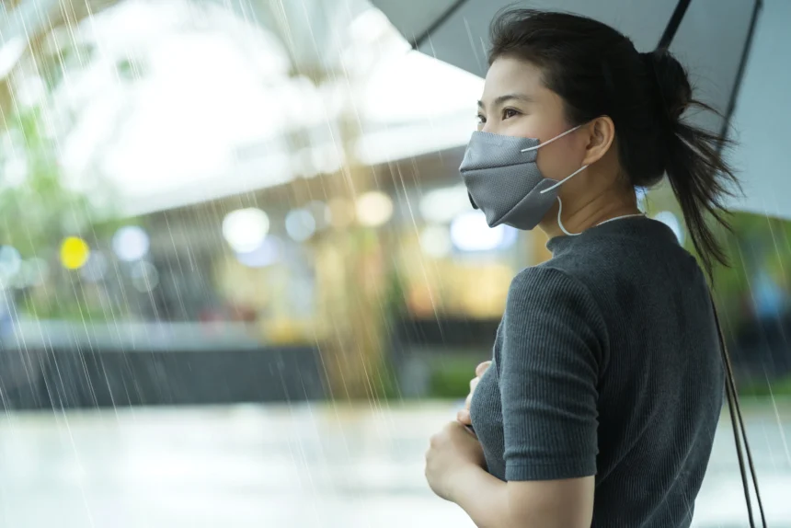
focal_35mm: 85
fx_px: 1868
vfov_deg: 16.1
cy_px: 264
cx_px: 396
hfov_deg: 23.9
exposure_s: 1/200
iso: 500
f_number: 2.5
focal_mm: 85
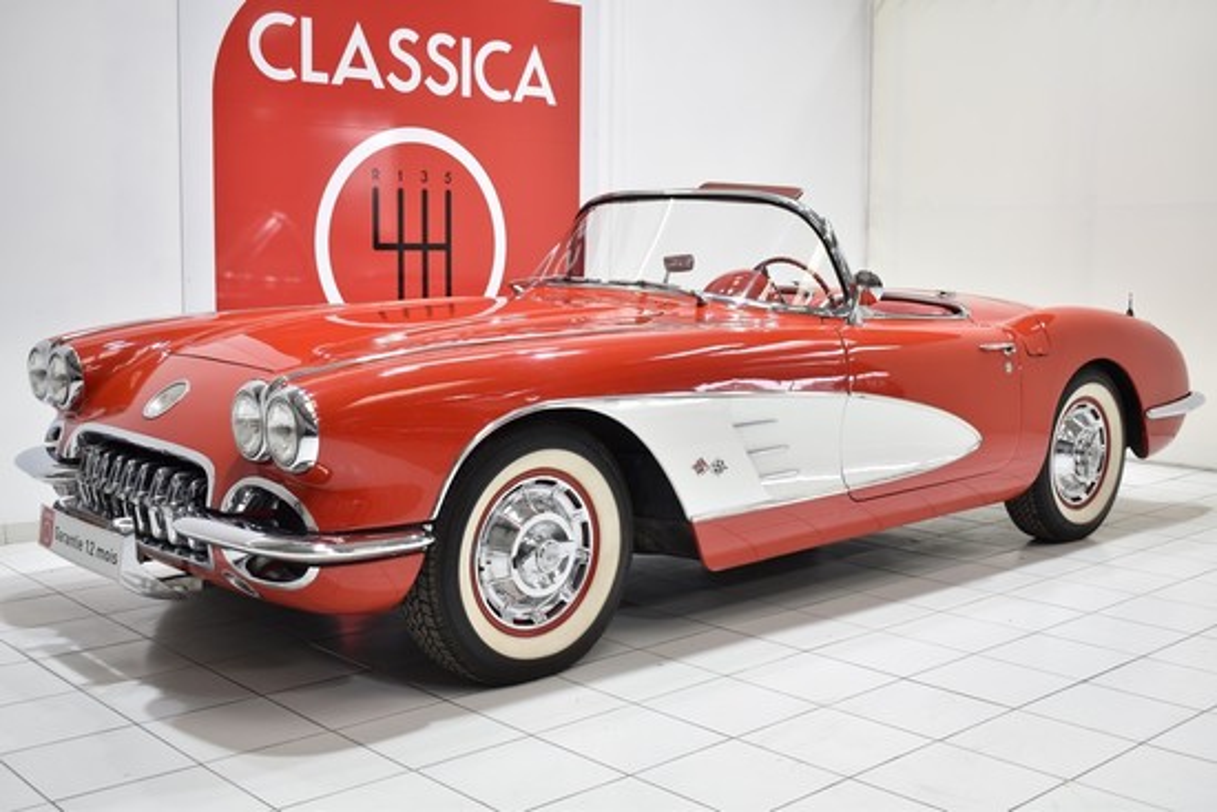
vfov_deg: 33.0
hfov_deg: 47.9
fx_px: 1369
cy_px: 406
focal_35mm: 40
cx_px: 608
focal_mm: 27
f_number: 4
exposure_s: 1/25
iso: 100
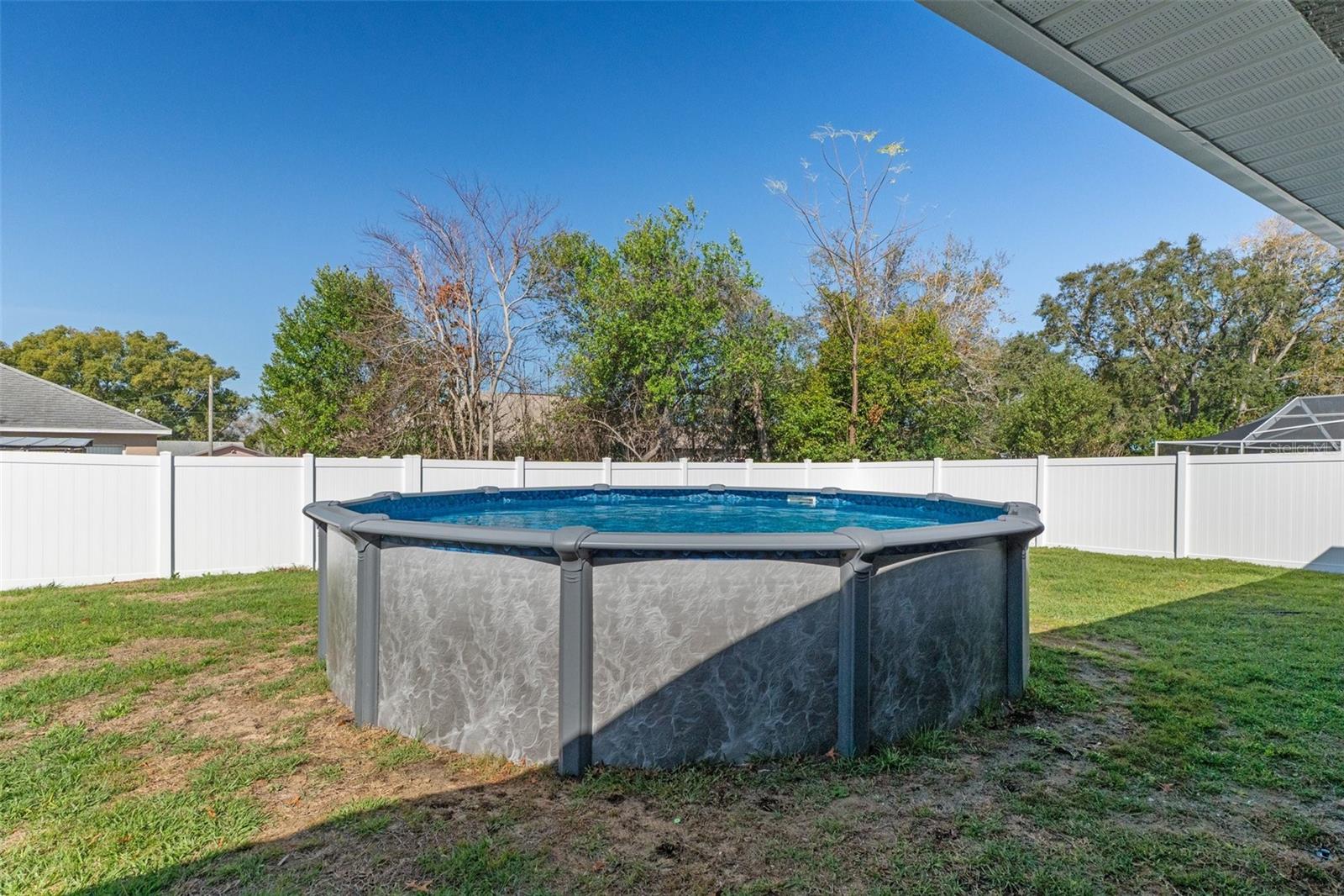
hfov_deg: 90.0
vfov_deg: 67.4
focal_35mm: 18
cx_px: 672
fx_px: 672
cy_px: 448
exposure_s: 1/750
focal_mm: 12
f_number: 8
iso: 800
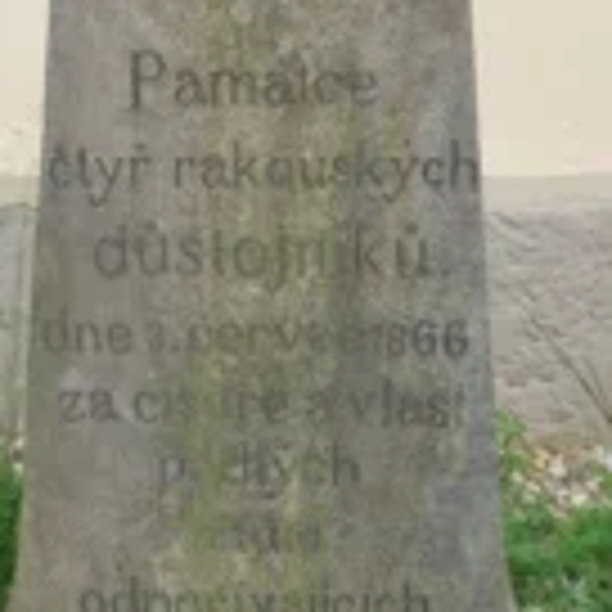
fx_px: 1420
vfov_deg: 24.2
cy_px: 410
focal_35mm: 71
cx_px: 238
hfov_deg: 24.3
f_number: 3.6
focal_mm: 5.6
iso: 400
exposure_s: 1/1000
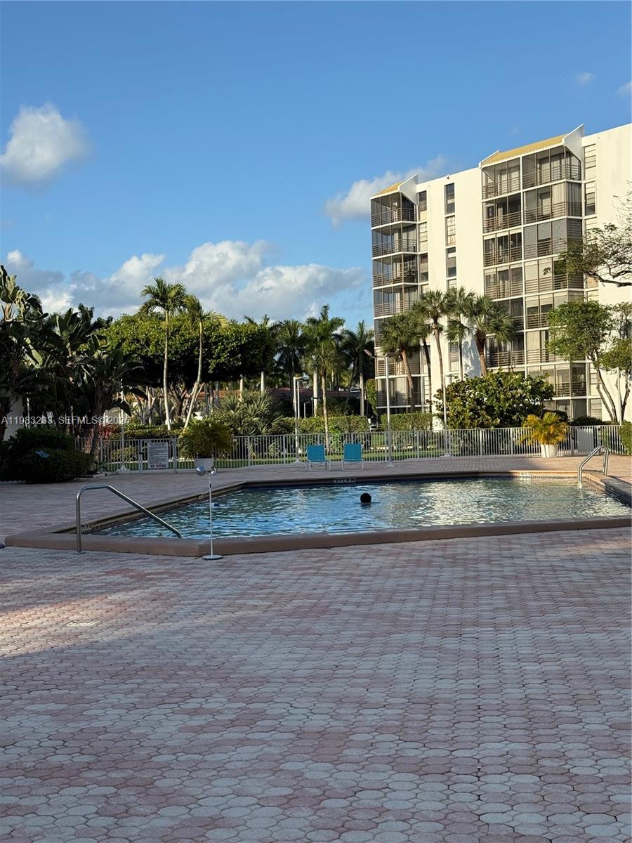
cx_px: 316
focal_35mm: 48
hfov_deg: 30.3
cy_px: 422
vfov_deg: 39.7
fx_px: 1168
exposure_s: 1/3378
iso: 64
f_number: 1.78
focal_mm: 6.76
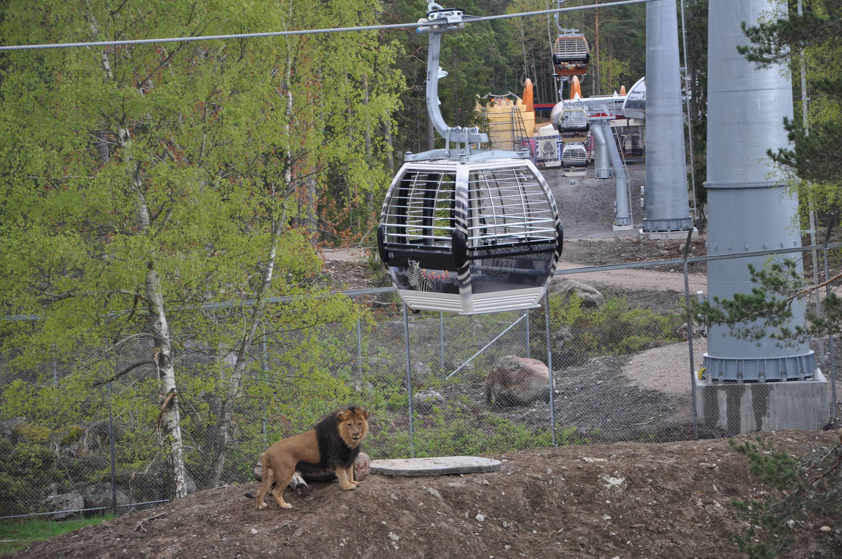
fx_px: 3680
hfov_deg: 13.1
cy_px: 280
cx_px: 421
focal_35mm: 158
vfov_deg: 8.7
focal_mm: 105
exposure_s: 1/160
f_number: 6.3
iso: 200
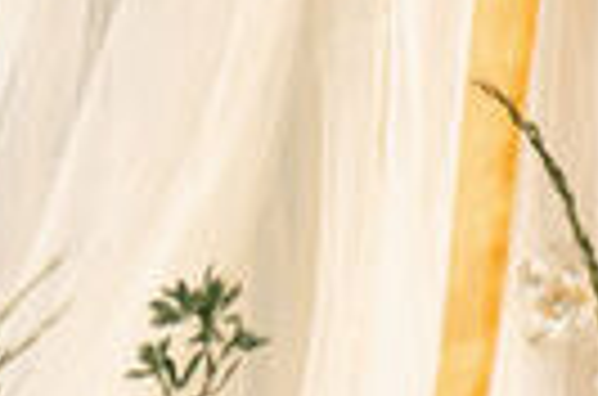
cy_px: -367
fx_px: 24211
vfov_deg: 0.9
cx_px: -189
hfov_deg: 1.4
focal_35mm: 1461
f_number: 4
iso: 200
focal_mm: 123
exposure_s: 1/2500
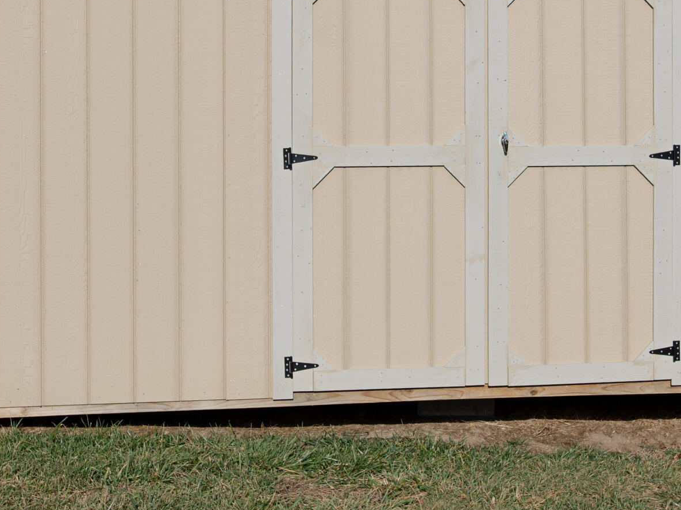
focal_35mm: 73
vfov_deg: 19.9
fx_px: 1436
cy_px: 96
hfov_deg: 26.6
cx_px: 440
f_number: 5.6
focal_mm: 30
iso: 320
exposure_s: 1/2500
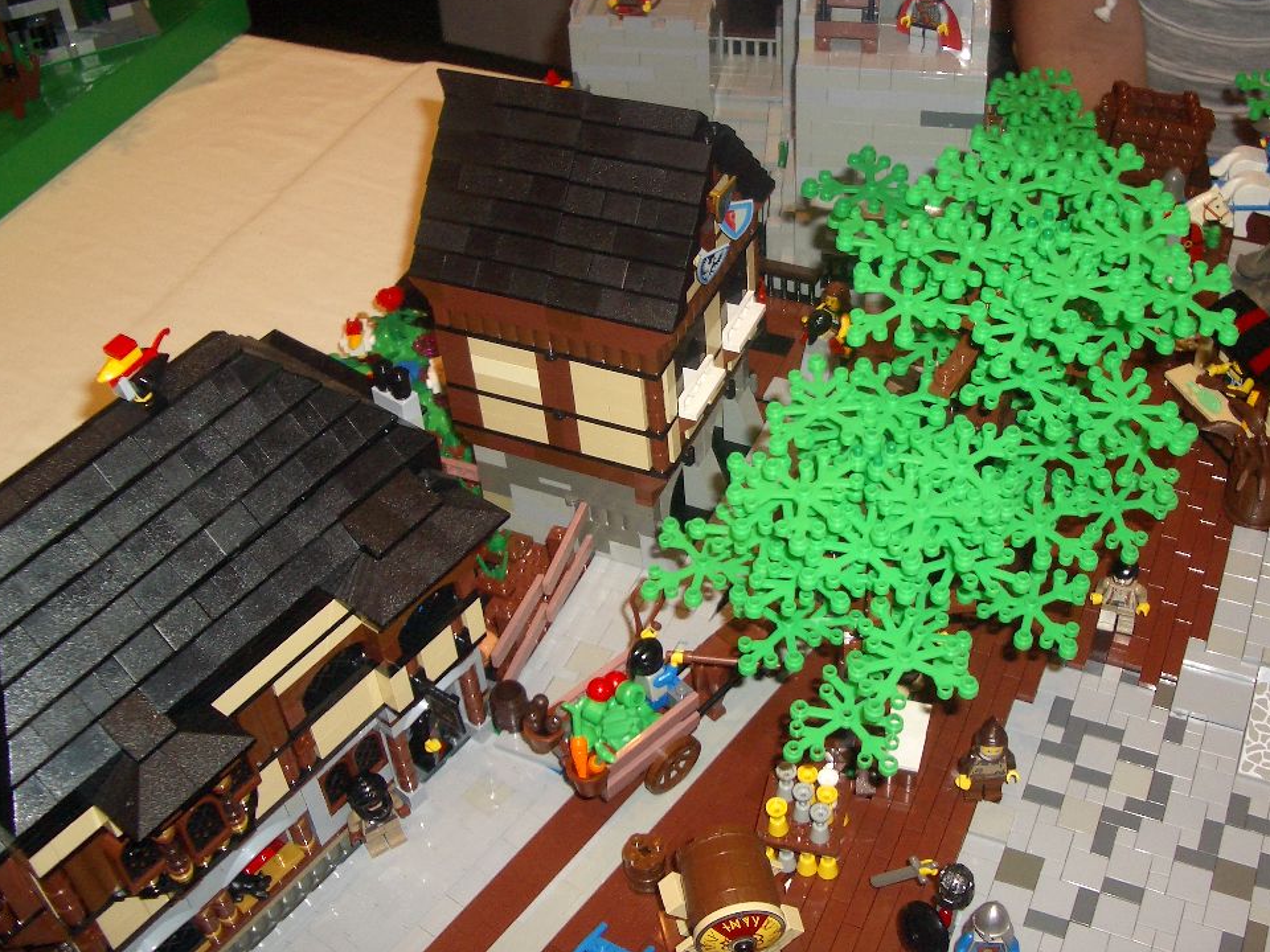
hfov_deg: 44.7
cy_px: 403
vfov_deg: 34.3
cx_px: 728
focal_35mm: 42
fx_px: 1541
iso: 100
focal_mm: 5.8
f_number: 2.6
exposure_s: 1/60
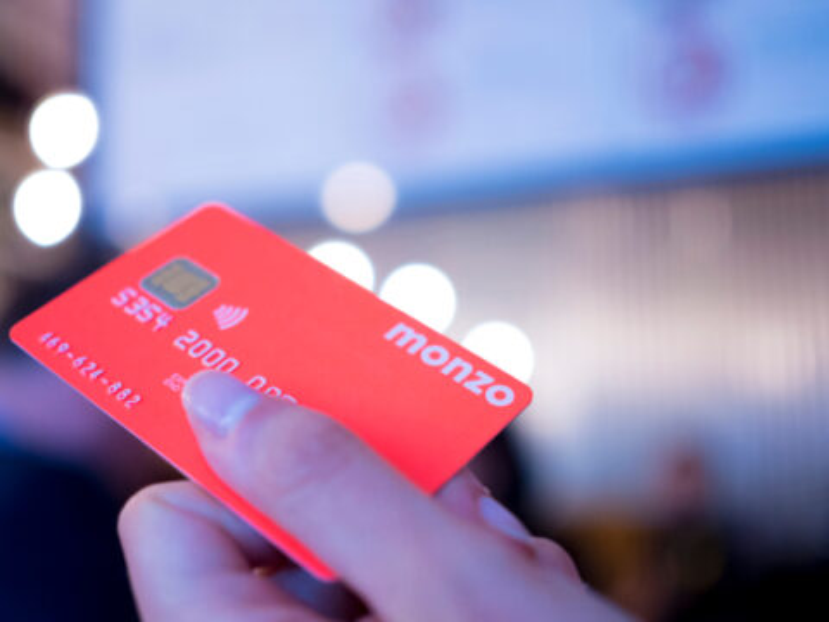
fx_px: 1197
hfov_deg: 38.2
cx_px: 414
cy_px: 311
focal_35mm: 50
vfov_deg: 29.1
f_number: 1.8
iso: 800
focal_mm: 25
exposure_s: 1/80
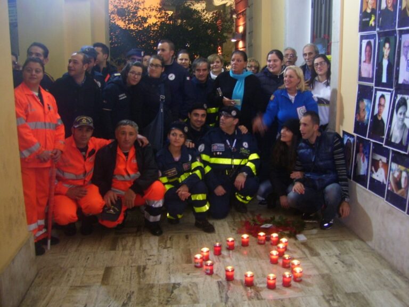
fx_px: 437
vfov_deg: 38.7
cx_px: 204
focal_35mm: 37
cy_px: 154
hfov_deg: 50.1
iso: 160
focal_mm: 6
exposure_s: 1/8
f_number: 2.7
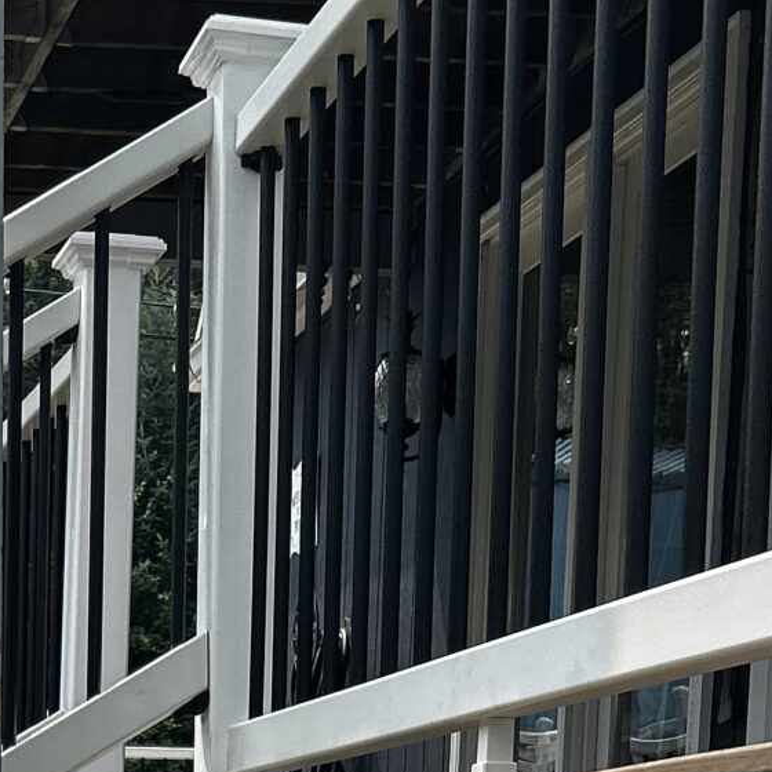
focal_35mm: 105
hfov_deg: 16.1
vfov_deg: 14.8
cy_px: 1322
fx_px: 2649
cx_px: -63
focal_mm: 5.7
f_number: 1.5
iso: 50
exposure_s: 1/1531
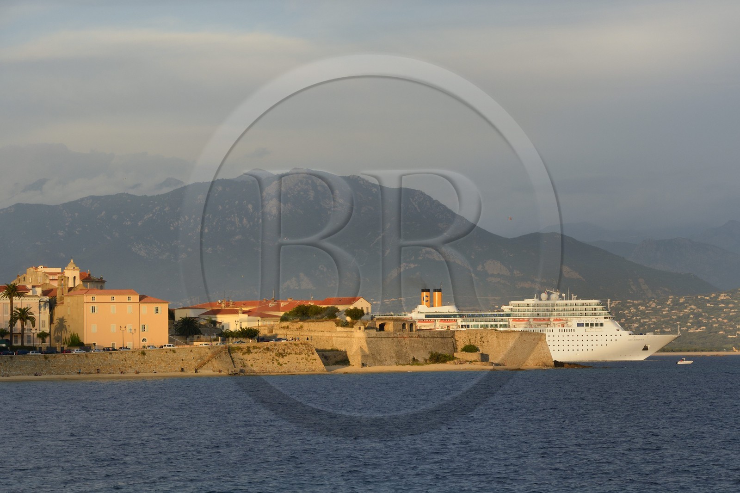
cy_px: 246
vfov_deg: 11.8
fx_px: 2384
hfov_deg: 17.6
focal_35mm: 116
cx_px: 370
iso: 400
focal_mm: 116
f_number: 9
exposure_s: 1/400
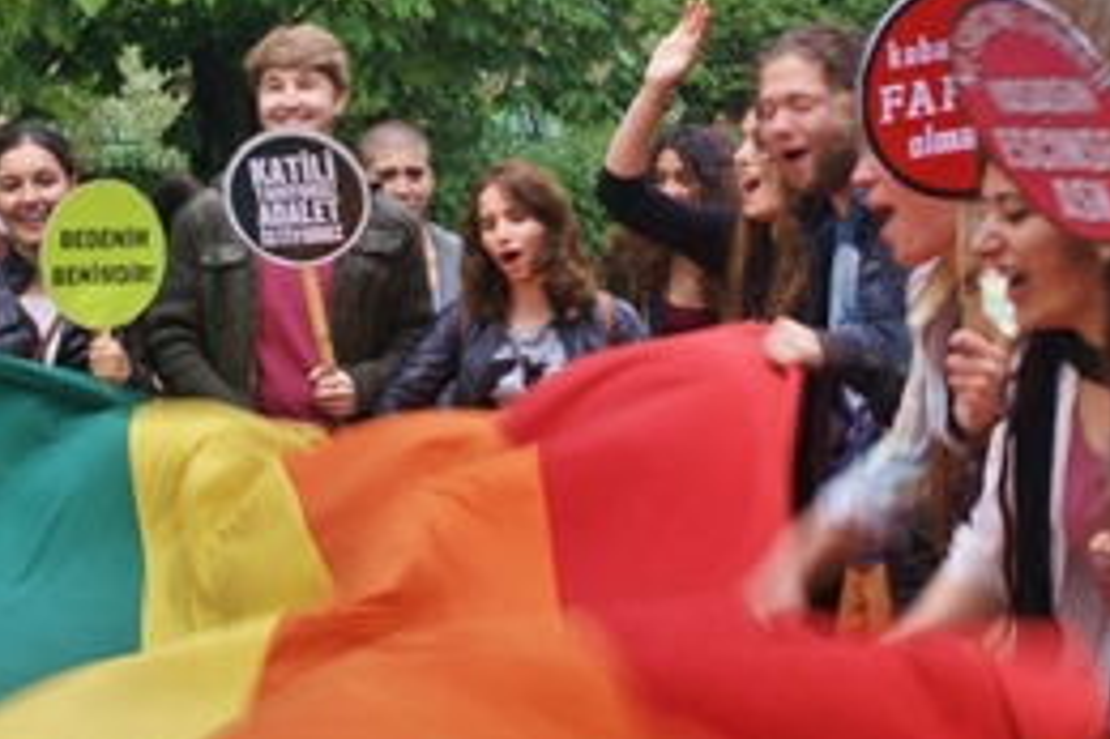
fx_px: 3422
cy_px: 186
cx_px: 482
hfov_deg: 18.4
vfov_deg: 12.3
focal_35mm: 111
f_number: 5.6
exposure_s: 1/50
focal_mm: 35
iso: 800
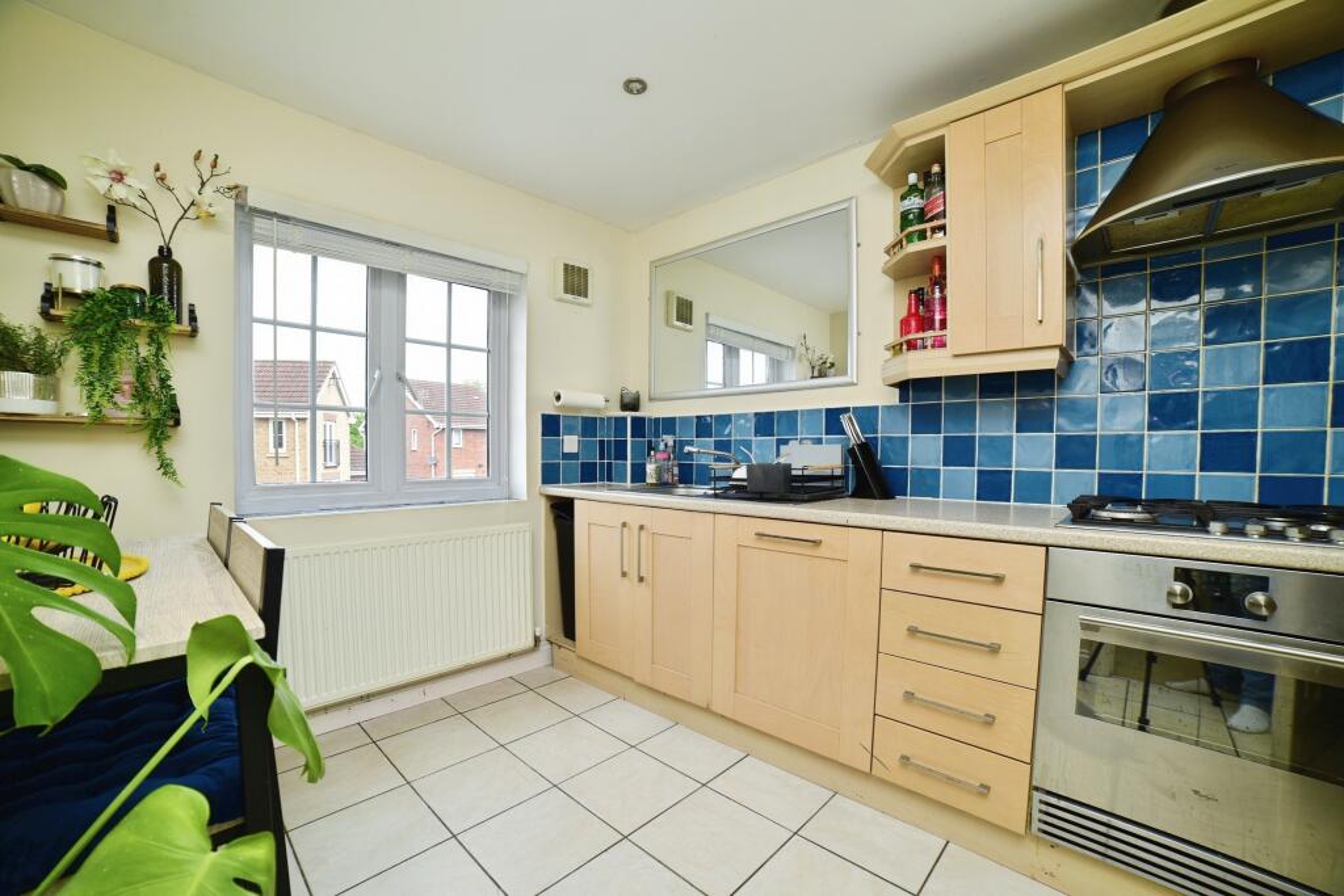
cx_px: 672
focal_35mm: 14
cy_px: 448
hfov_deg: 104.2
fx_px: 523
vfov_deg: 81.2
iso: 100
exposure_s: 1/30
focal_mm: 14
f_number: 8
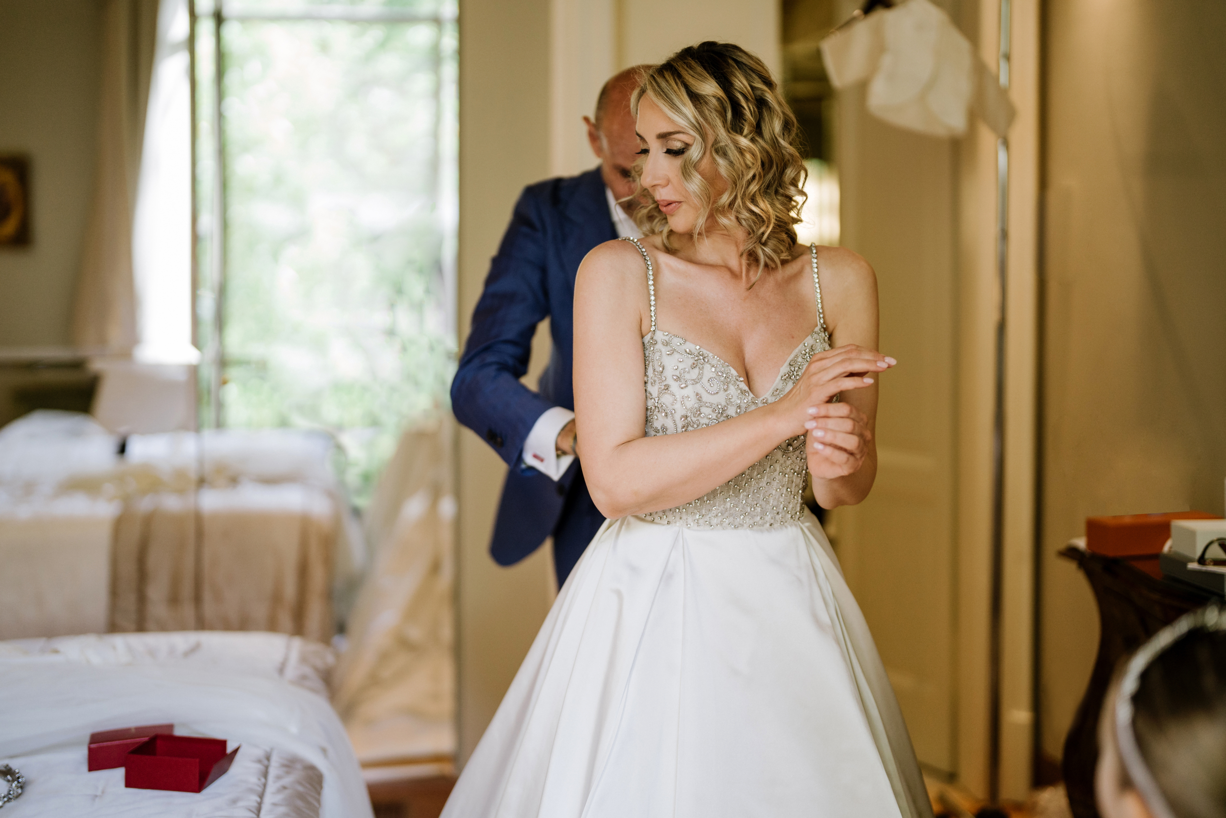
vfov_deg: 27.0
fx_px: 1703
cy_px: 409
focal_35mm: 50
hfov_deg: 39.6
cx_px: 613
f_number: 1.2
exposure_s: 1/1000
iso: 500
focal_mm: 50
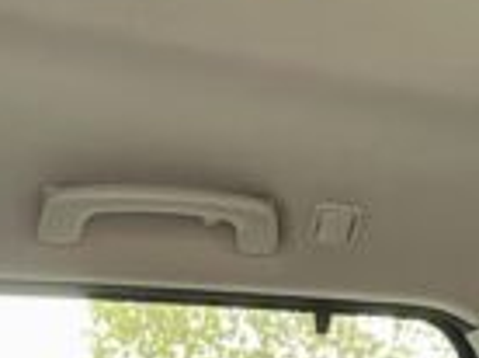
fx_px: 2086
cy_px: 879
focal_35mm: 151
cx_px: 316
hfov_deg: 13.1
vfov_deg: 8.8
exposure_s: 1/95
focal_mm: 4.2
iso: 125
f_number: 1.6
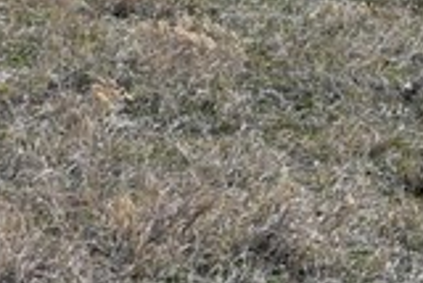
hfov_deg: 5.4
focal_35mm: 366
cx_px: -587
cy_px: -299
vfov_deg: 3.7
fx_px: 4304
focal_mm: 54
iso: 100
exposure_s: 1/400
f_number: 7.1
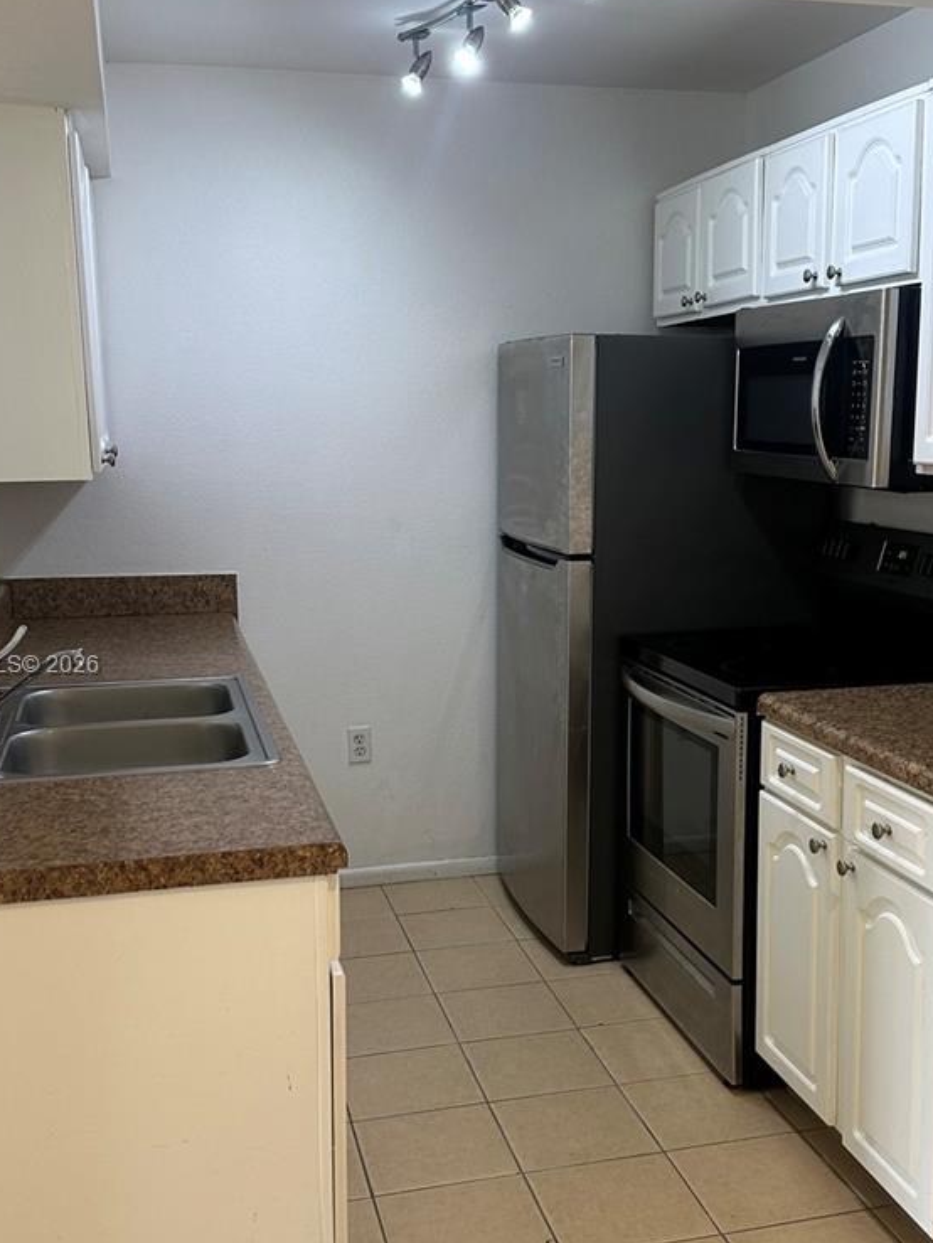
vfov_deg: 47.8
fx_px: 1401
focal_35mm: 39
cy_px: 667
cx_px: 546
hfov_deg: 36.7
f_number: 1.78
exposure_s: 1/60
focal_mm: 6.86
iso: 125
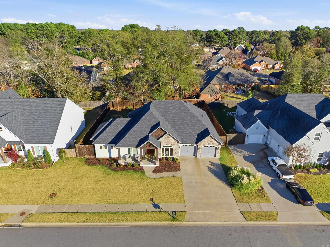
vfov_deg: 56.8
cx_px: 165
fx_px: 229
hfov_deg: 71.6
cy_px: 124
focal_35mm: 24
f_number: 1.8
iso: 220
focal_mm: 8.7
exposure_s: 1/6000
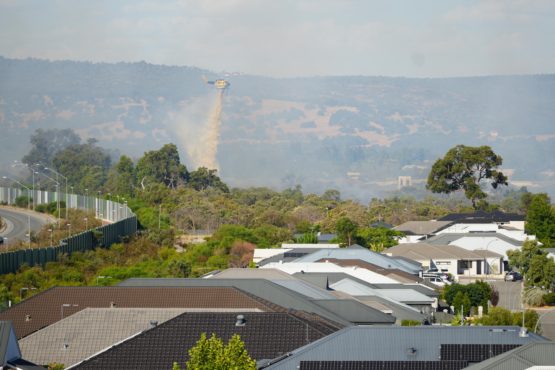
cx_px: 278
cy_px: 185
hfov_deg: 8.8
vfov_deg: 5.9
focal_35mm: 234
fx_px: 3607
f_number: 5.6
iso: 100
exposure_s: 1/500
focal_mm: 156
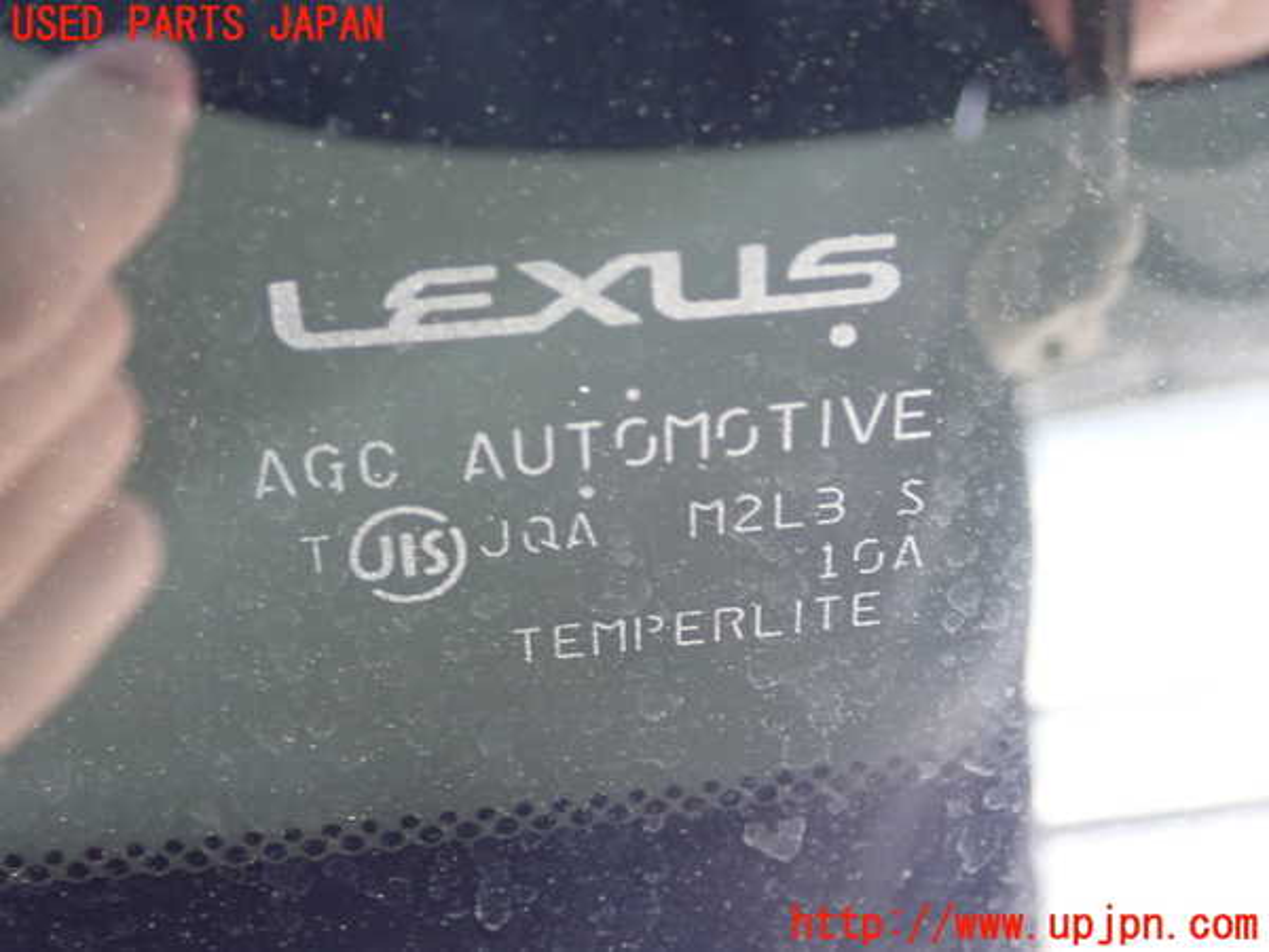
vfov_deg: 29.7
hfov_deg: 38.9
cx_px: 634
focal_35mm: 49
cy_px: 476
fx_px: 1796
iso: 800
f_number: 3.2
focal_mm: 8.99
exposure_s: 1/20
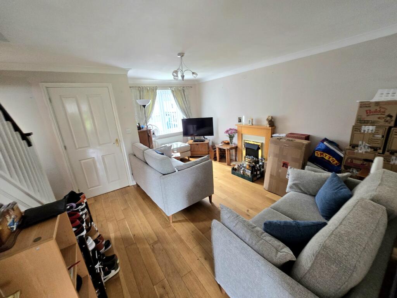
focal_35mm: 13
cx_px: 198
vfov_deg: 89.9
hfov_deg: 106.2
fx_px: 149
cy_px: 149
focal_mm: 2.2
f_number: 2.2
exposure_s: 1/50
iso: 250
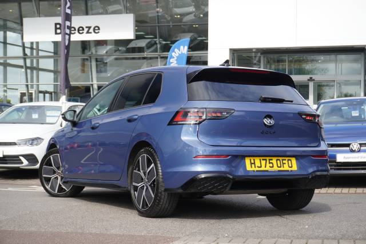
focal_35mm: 62
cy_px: 122
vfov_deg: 22.1
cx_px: 183
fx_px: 625
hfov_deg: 32.6
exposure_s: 1/160
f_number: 5.6
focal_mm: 41
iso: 100
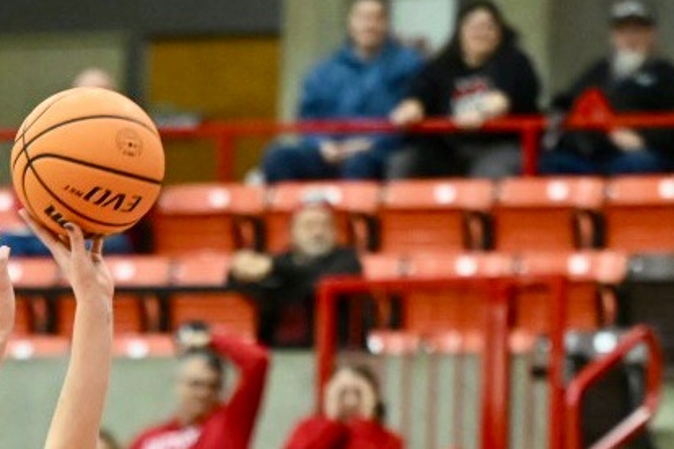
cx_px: 82
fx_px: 4867
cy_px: 560
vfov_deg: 5.3
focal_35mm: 260
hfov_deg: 7.9
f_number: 2.8
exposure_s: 1/1250
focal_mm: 101
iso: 6400
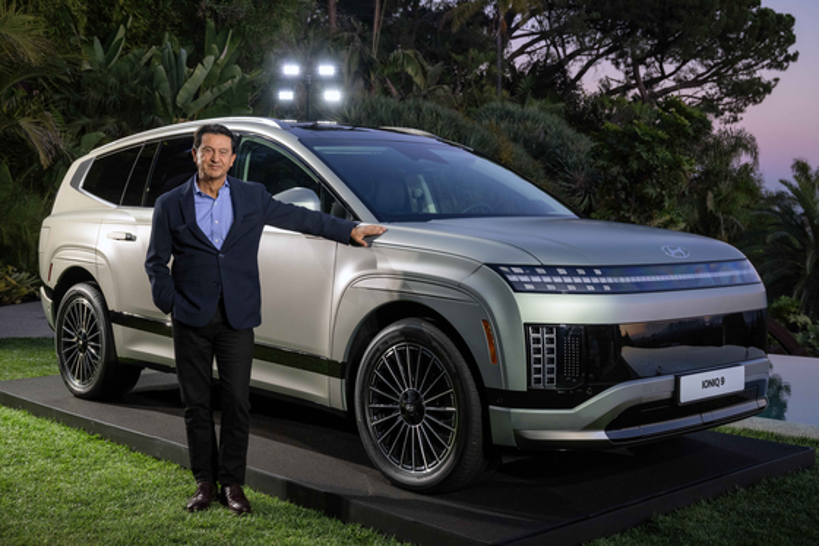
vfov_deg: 29.2
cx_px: 410
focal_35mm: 46
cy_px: 273
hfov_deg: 42.8
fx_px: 1046
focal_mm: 46
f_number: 7.1
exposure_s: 1/160
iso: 800
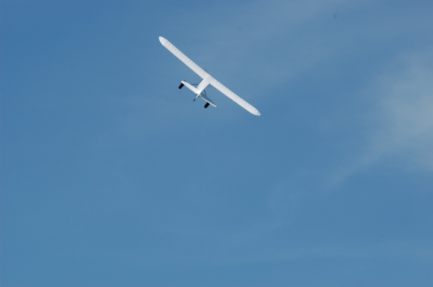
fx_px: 3604
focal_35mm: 300
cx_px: 216
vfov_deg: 4.6
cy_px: 144
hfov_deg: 6.9
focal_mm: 200
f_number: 7.1
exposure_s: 1/800
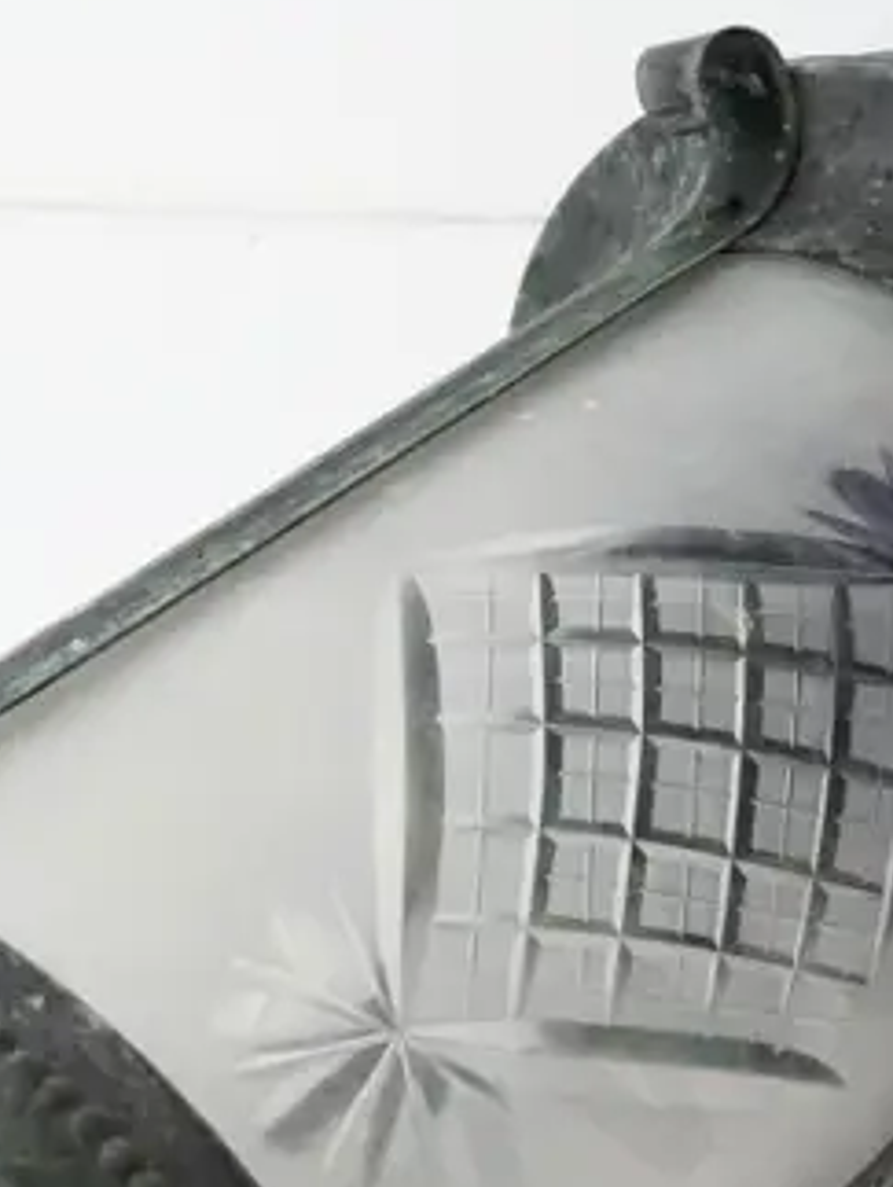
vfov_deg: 20.3
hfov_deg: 15.5
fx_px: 3261
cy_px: 1000
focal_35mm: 95
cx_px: 750
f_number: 5
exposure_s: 1/60
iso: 1600
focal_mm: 15
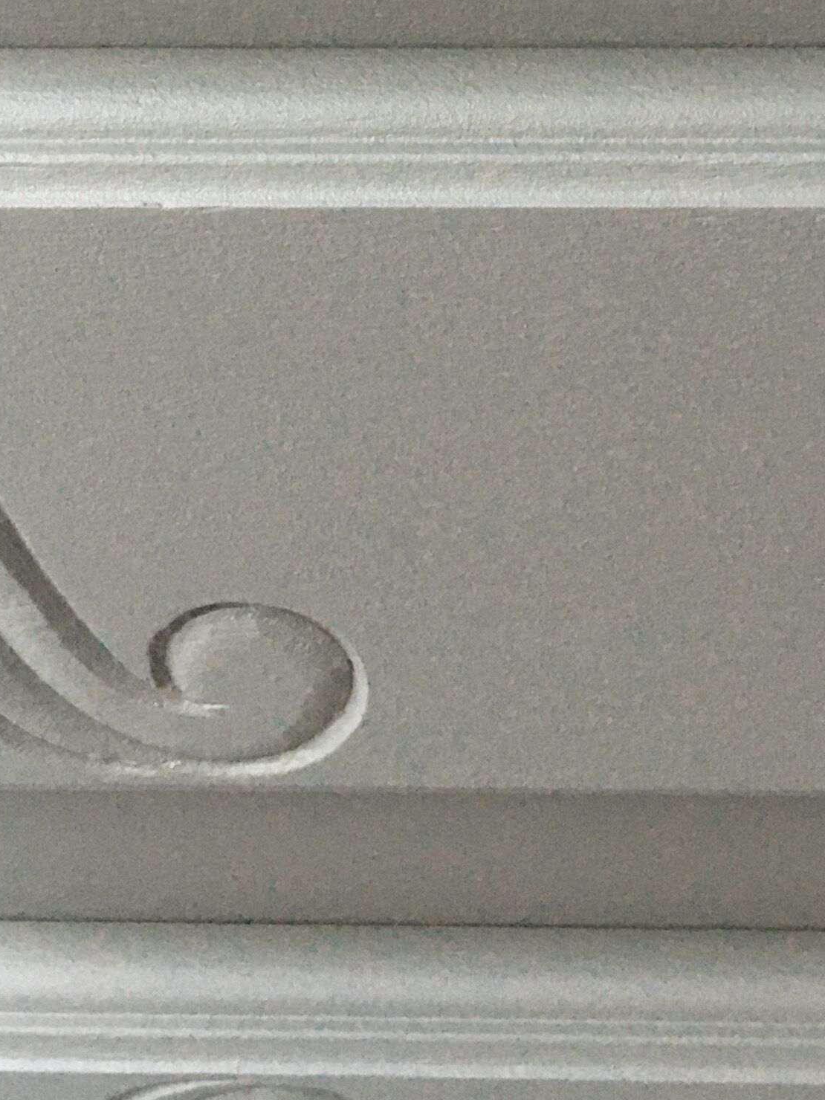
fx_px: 2510
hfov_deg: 18.4
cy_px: 0
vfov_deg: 23.7
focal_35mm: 79
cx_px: 688
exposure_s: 1/33
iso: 250
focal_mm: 4.15
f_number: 2.2
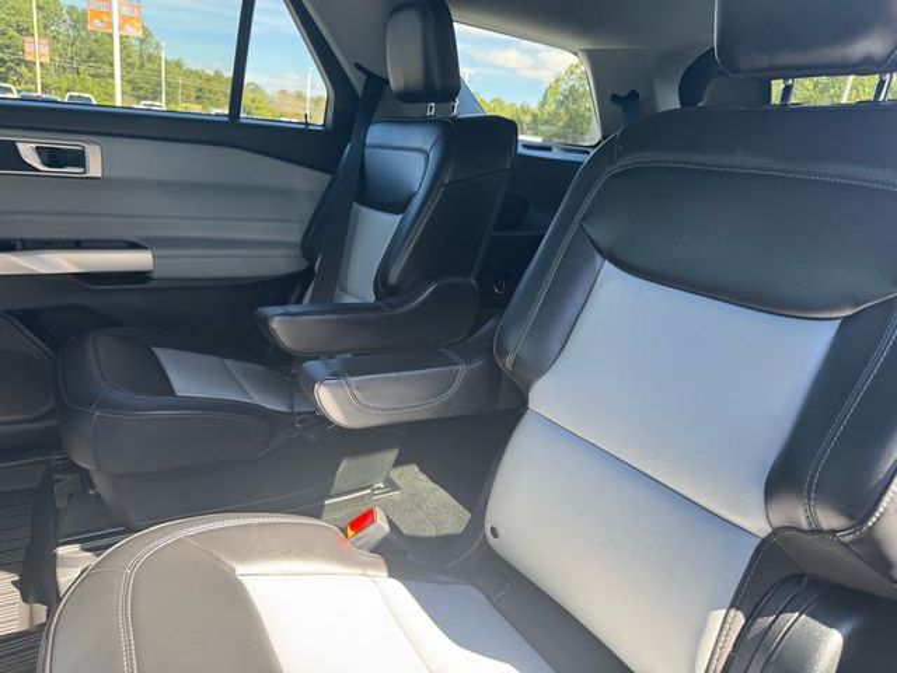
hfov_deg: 71.6
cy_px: 336
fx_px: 622
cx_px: 448
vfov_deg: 56.8
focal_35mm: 24
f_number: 1.78
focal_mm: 6.76
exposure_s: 1/121
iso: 80
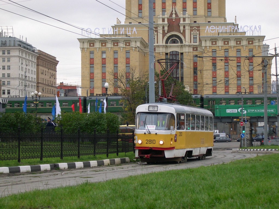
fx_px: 919
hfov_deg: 17.3
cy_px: 104
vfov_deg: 13.0
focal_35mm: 114
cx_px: 140
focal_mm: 24
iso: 100
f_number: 4.9
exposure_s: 1/103
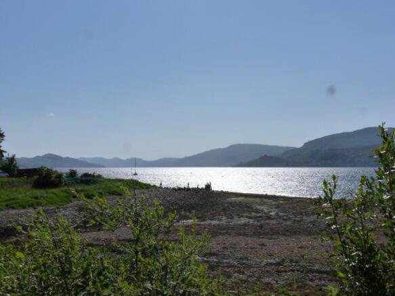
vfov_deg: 29.7
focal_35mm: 49
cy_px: 148
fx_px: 559
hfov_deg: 38.9
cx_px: 198
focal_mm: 8.7
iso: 160
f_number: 6.3
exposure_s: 1/1000
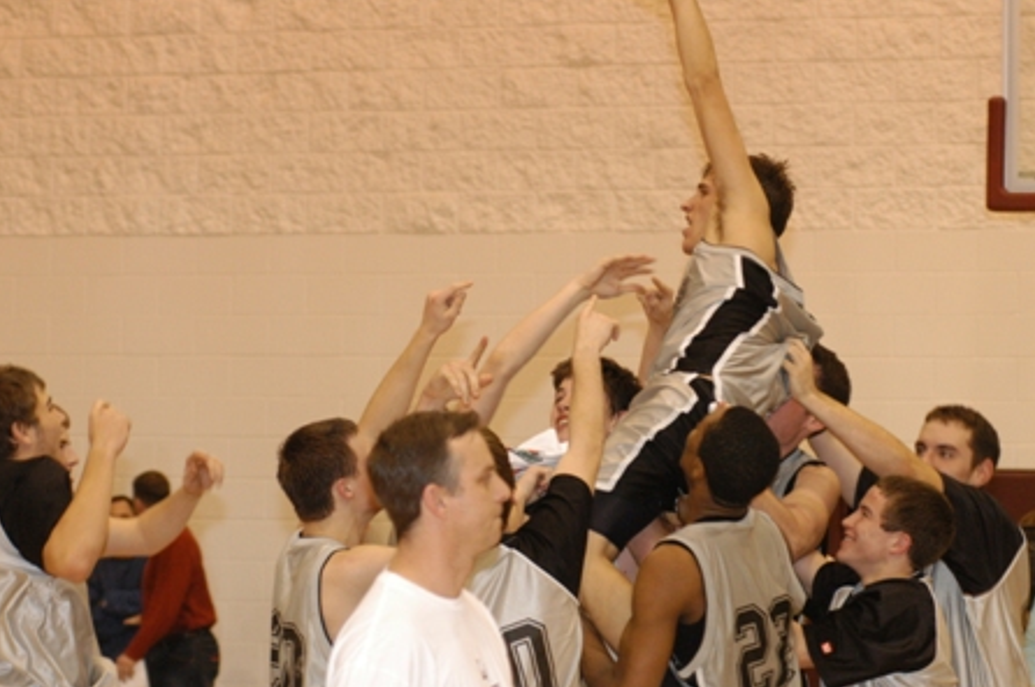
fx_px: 4651
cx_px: 615
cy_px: 425
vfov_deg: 8.4
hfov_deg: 12.7
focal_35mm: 162
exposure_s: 1/160
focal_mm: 80
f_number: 3.5
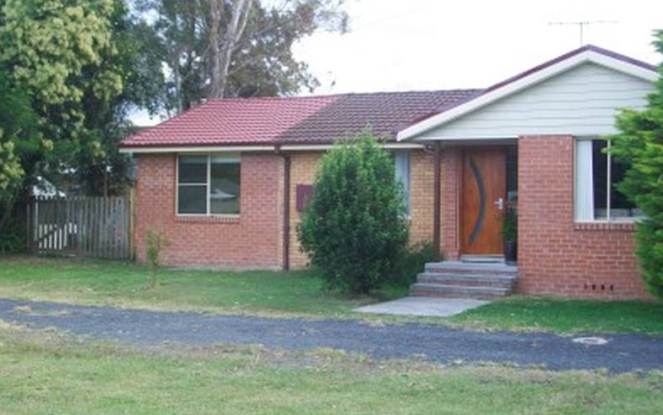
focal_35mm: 54
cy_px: 199
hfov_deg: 37.5
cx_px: 337
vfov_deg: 24.0
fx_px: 976
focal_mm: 8.8
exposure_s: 1/100
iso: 64
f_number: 3.6
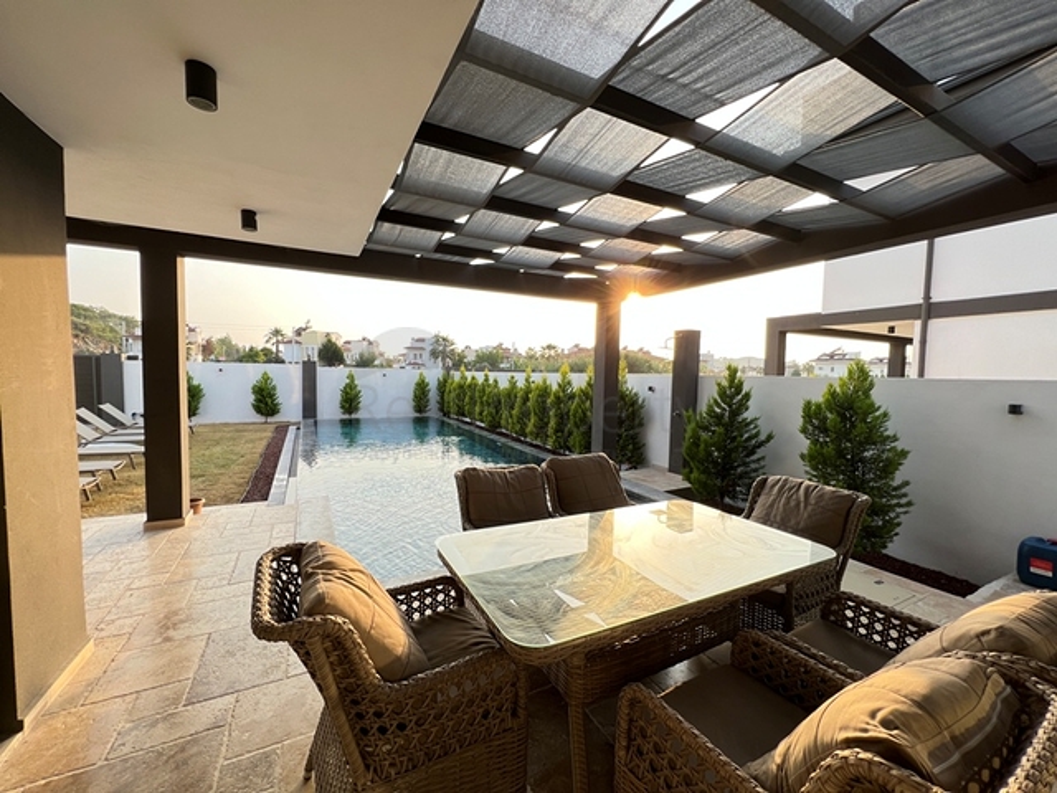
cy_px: 396
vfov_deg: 89.9
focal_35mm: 13
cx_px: 528
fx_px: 397
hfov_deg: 106.2
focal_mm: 1.57
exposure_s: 1/203
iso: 32
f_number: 1.8
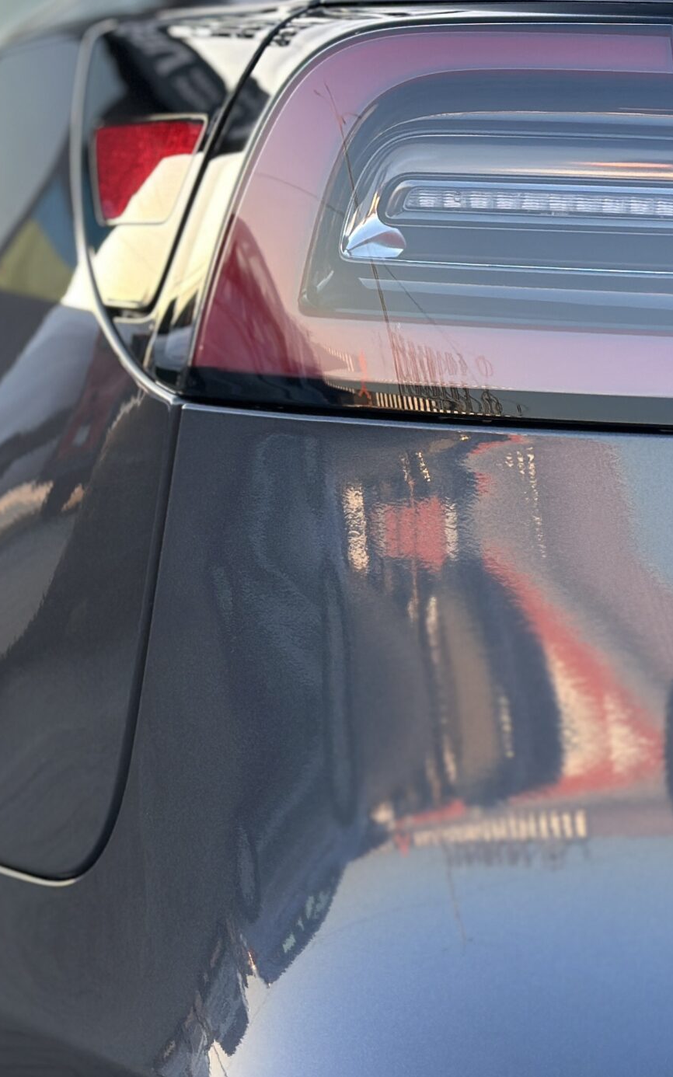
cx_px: 118
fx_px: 2759
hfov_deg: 13.8
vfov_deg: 22.0
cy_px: 373
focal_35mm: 94
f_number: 1.78
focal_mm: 6.86
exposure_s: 1/355
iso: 80
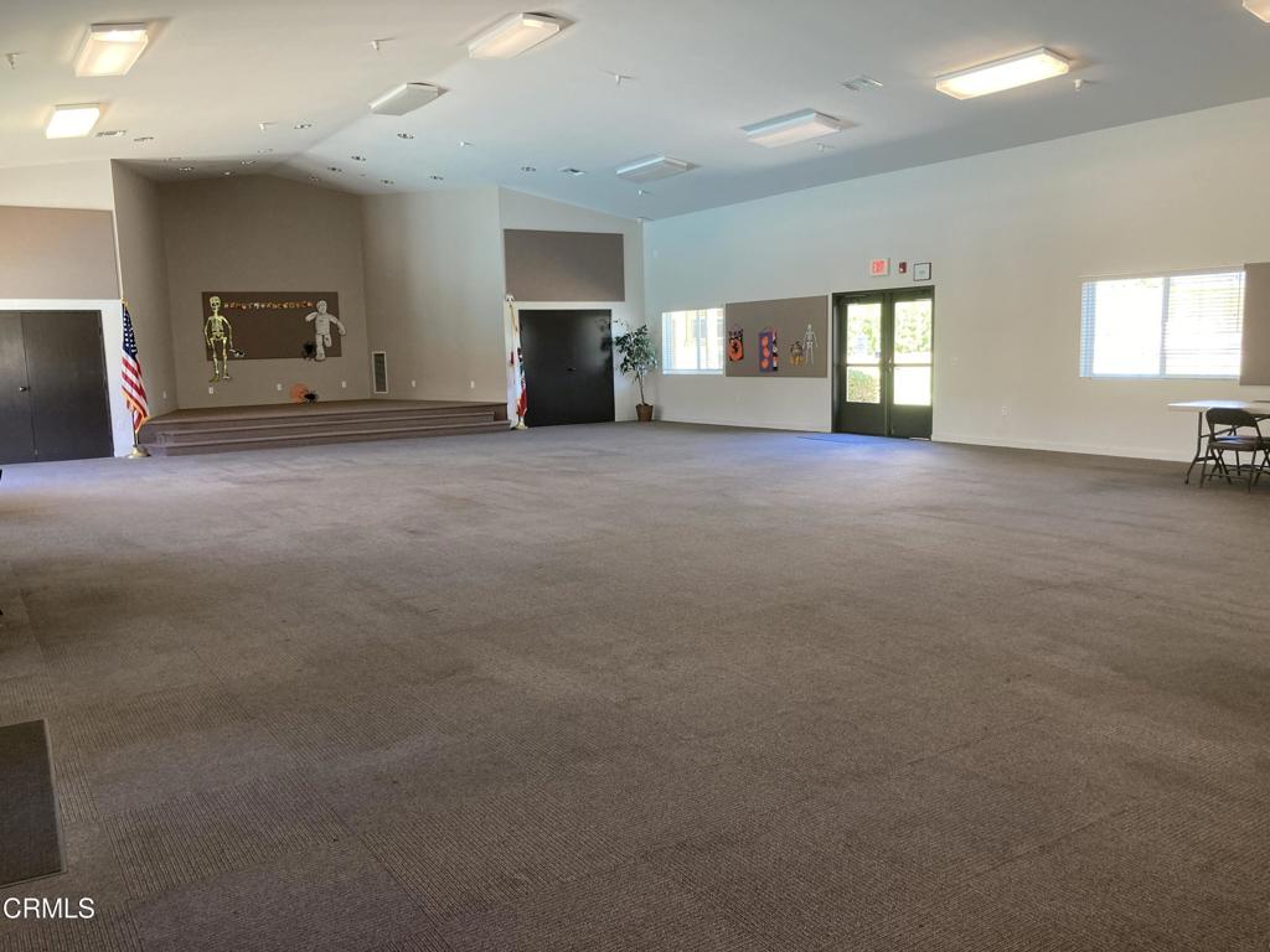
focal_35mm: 28
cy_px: 476
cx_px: 635
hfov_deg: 63.4
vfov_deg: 49.7
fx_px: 1027
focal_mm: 3.99
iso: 100
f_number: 1.8
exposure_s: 1/60
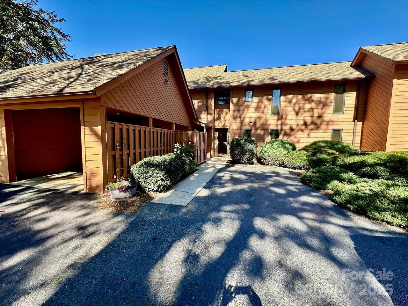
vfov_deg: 85.7
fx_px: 165
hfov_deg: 102.1
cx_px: 204
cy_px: 153
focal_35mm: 14
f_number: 2.2
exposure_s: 1/224
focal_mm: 2.22
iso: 40
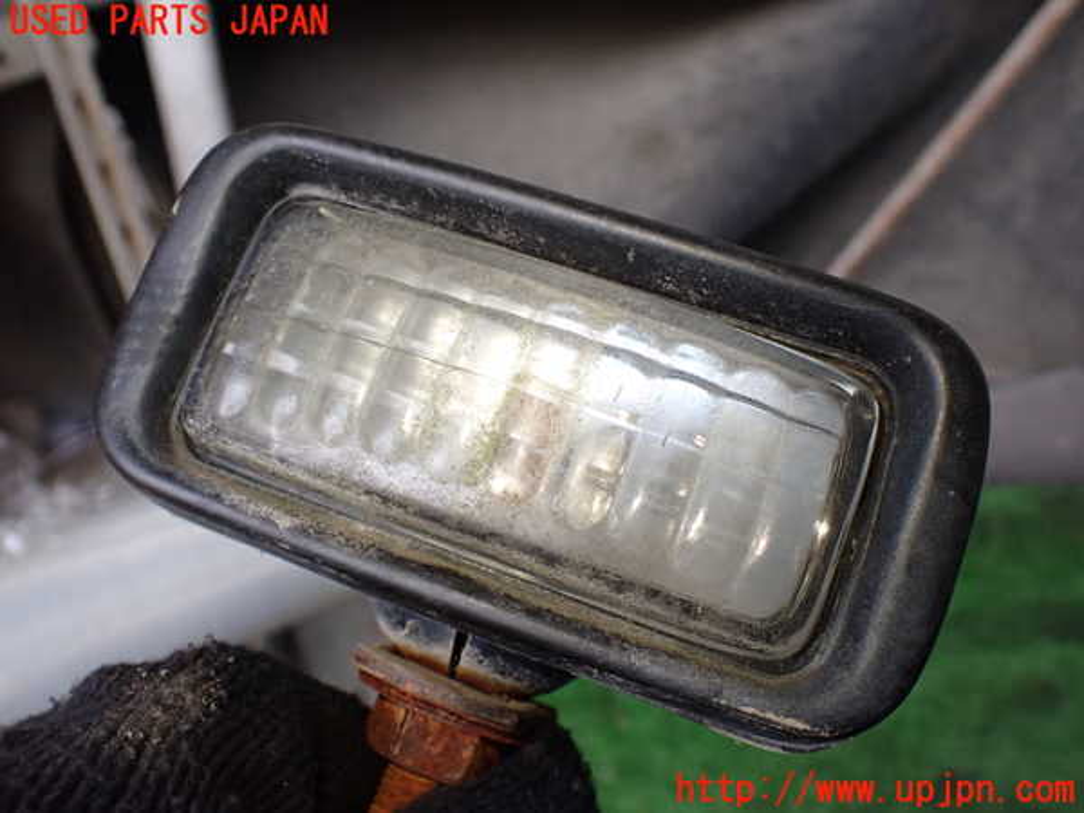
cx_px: 542
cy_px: 406
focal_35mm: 30
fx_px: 939
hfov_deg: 60.0
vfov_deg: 46.8
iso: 320
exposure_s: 1/125
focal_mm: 5.4
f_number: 2.3
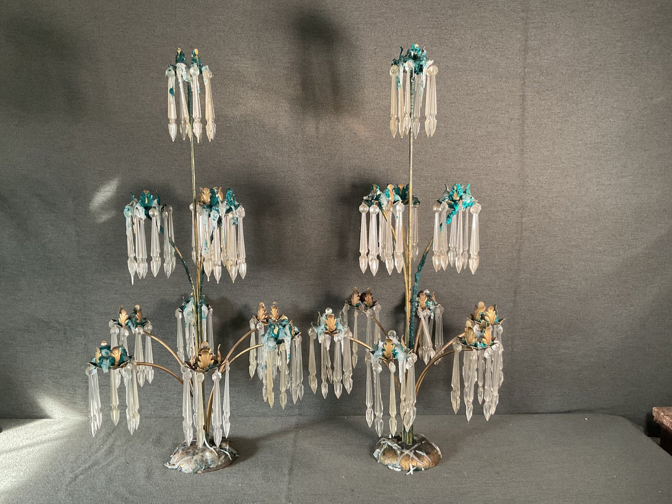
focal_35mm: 30
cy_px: 252
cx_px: 325
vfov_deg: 46.8
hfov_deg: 60.0
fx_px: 582
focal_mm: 3
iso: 125
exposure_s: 1/60
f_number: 1.8
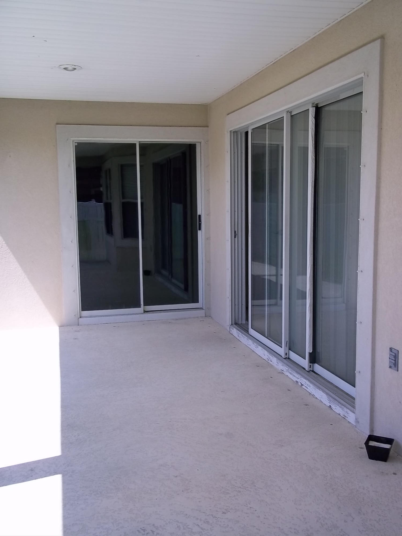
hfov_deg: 39.7
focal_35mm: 36
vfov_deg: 51.4
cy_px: 268
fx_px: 557
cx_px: 201
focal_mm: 6.5
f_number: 8
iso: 80
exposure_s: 1/125
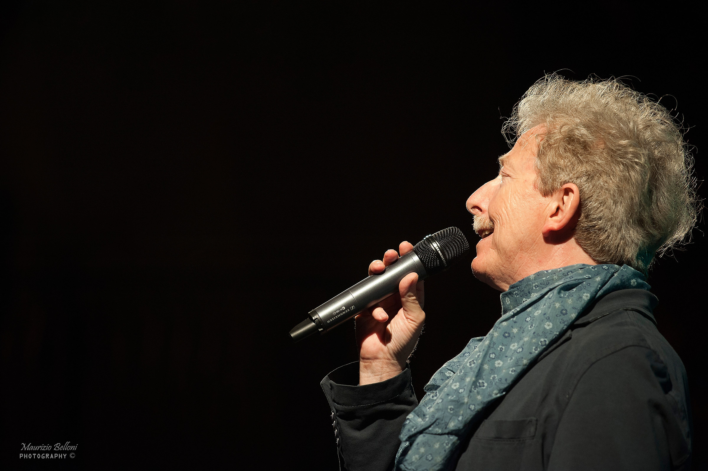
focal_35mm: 200
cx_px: 354
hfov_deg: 10.3
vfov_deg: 6.9
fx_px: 3930
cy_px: 236
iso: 1000
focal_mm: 200
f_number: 4
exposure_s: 1/100
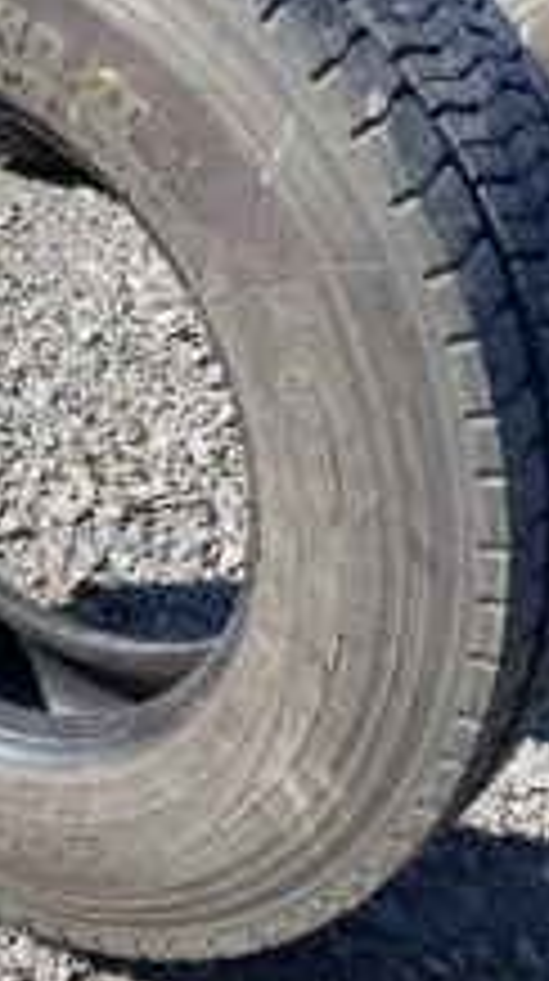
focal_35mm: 56
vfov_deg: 37.2
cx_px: -50
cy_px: 461
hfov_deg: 20.4
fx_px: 1455
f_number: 1.8
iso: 32
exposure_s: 1/981
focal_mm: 4.25
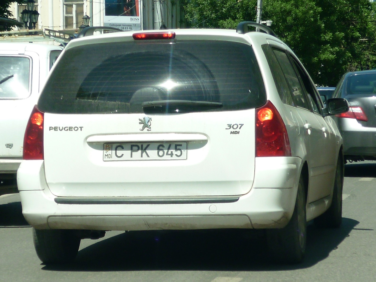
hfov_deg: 28.2
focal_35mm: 69
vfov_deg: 21.3
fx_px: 750
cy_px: 141
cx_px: 188
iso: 80
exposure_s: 1/500
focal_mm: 11.4
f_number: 3.9
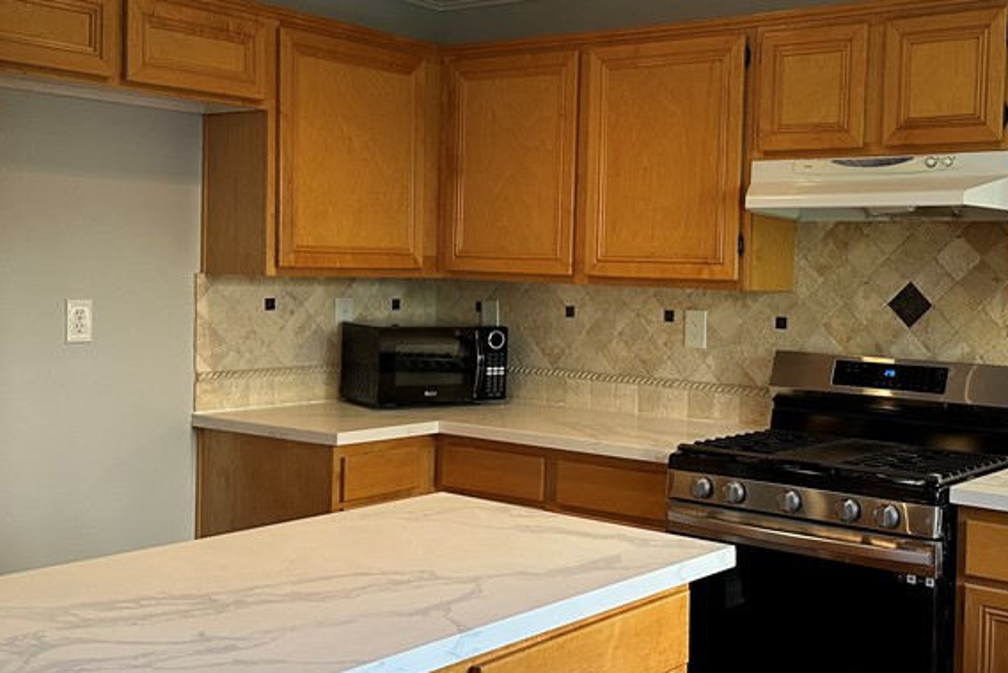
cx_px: 623
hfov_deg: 43.3
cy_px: 313
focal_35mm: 45
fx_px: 1260
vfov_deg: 29.9
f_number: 1.78
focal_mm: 6.86
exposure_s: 1/120
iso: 200
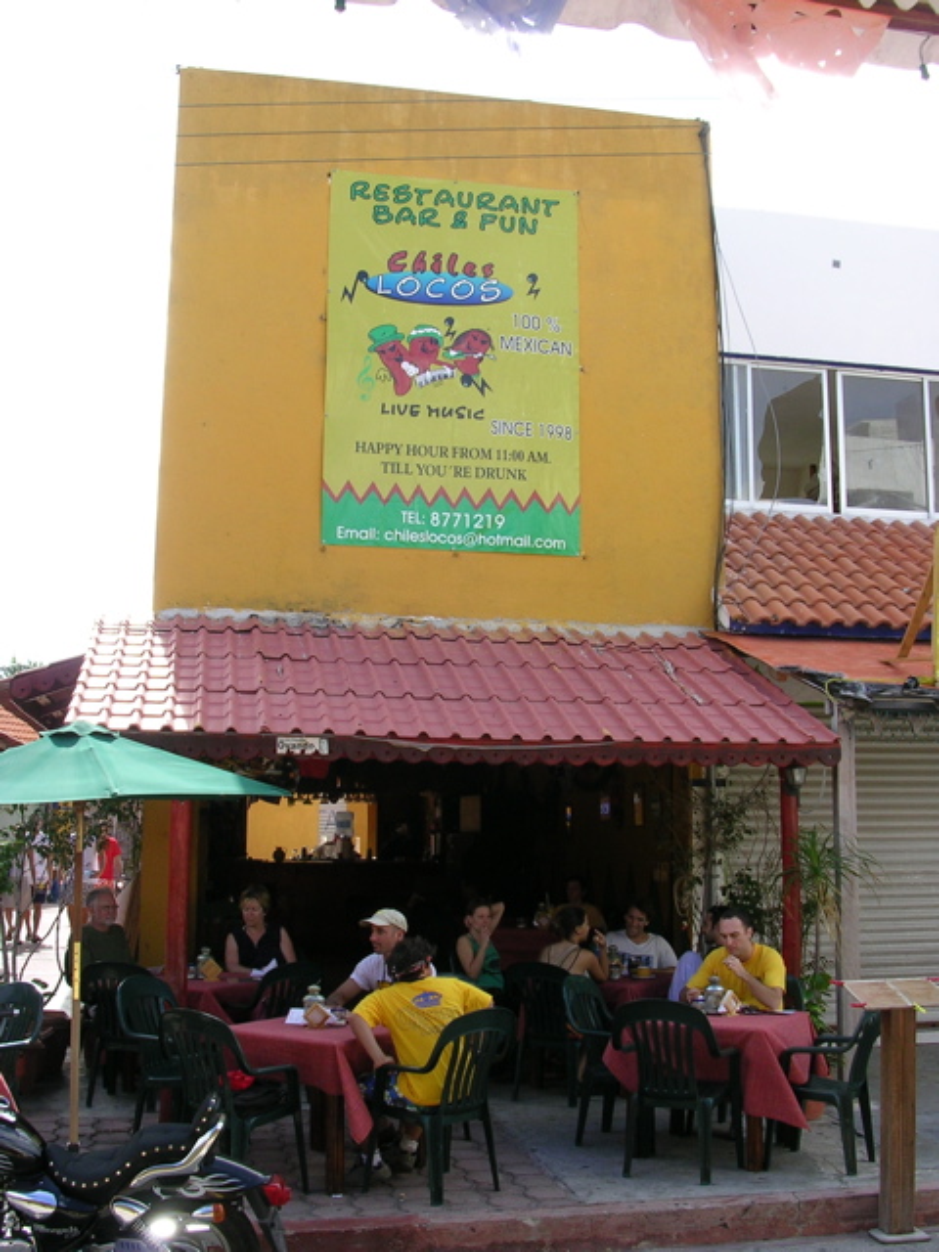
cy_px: 626
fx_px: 1483
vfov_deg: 45.8
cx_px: 470
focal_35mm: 41
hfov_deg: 35.1
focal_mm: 6.2
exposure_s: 1/116
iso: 50
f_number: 5.8
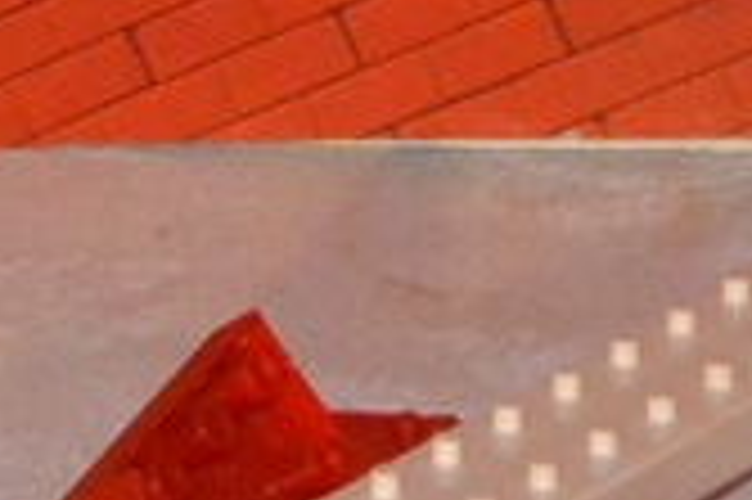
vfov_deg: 3.3
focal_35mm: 414
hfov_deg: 5.0
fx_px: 8639
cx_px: 446
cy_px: -736
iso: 1600
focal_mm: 25.9
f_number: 5.3
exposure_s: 1/60
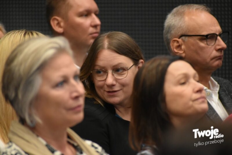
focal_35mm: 405
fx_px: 2609
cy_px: 78
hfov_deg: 5.1
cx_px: 116
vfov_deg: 3.4
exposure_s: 1/25
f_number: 6.3
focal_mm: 270
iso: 3200
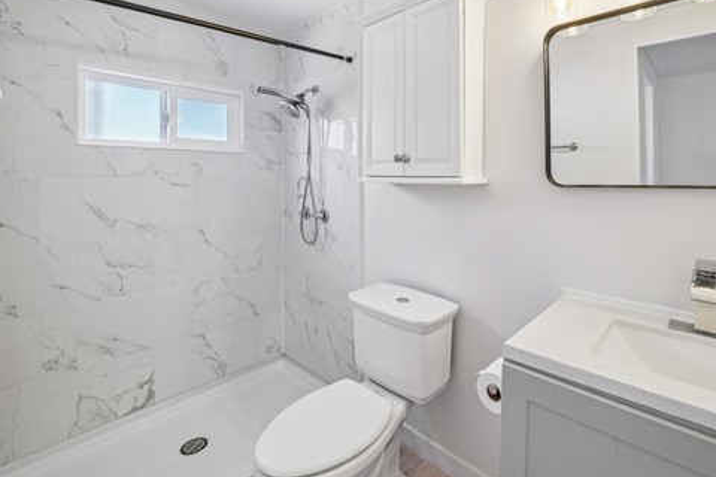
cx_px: 418
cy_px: 177
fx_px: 318
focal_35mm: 16
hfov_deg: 95.9
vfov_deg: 72.5
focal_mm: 12
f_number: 8
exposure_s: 1/20
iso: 400
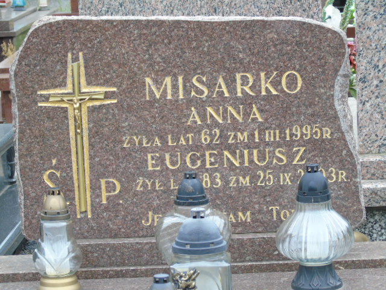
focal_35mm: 142
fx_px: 1583
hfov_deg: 13.9
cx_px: 193
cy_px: 145
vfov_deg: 10.4
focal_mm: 25
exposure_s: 1/125
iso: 200
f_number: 4.7
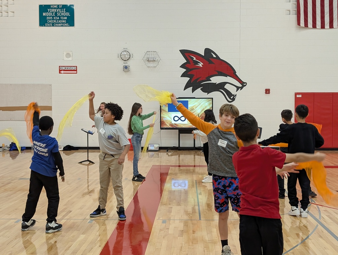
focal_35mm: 49
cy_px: 128
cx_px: 169
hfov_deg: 38.9
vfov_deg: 29.7
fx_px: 479
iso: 190
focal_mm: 6.9
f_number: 1.68
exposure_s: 1/120
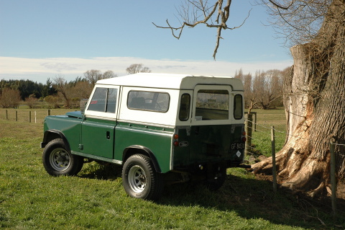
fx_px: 632
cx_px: 172
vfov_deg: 20.6
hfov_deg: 30.5
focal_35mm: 66
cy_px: 115
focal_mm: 44
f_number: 8
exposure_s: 1/800
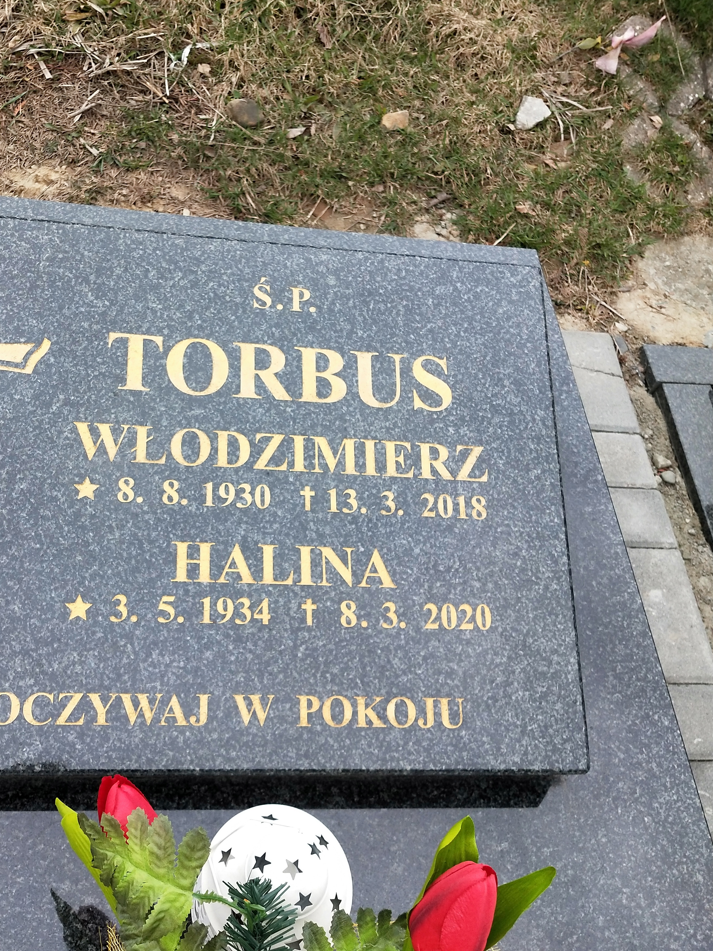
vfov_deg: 59.9
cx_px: 250
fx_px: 824
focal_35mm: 30
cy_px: 438
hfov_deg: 46.2
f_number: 1.7
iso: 33
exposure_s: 1/142
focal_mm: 3.99
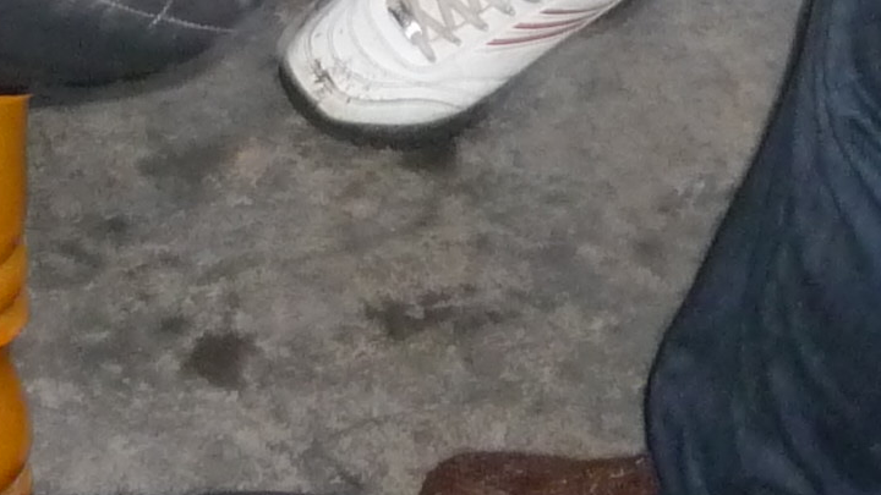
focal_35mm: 163
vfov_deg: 6.8
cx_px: 295
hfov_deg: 13.2
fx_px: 3808
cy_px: -978
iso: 320
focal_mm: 5.5
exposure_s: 1/8
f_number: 2.8
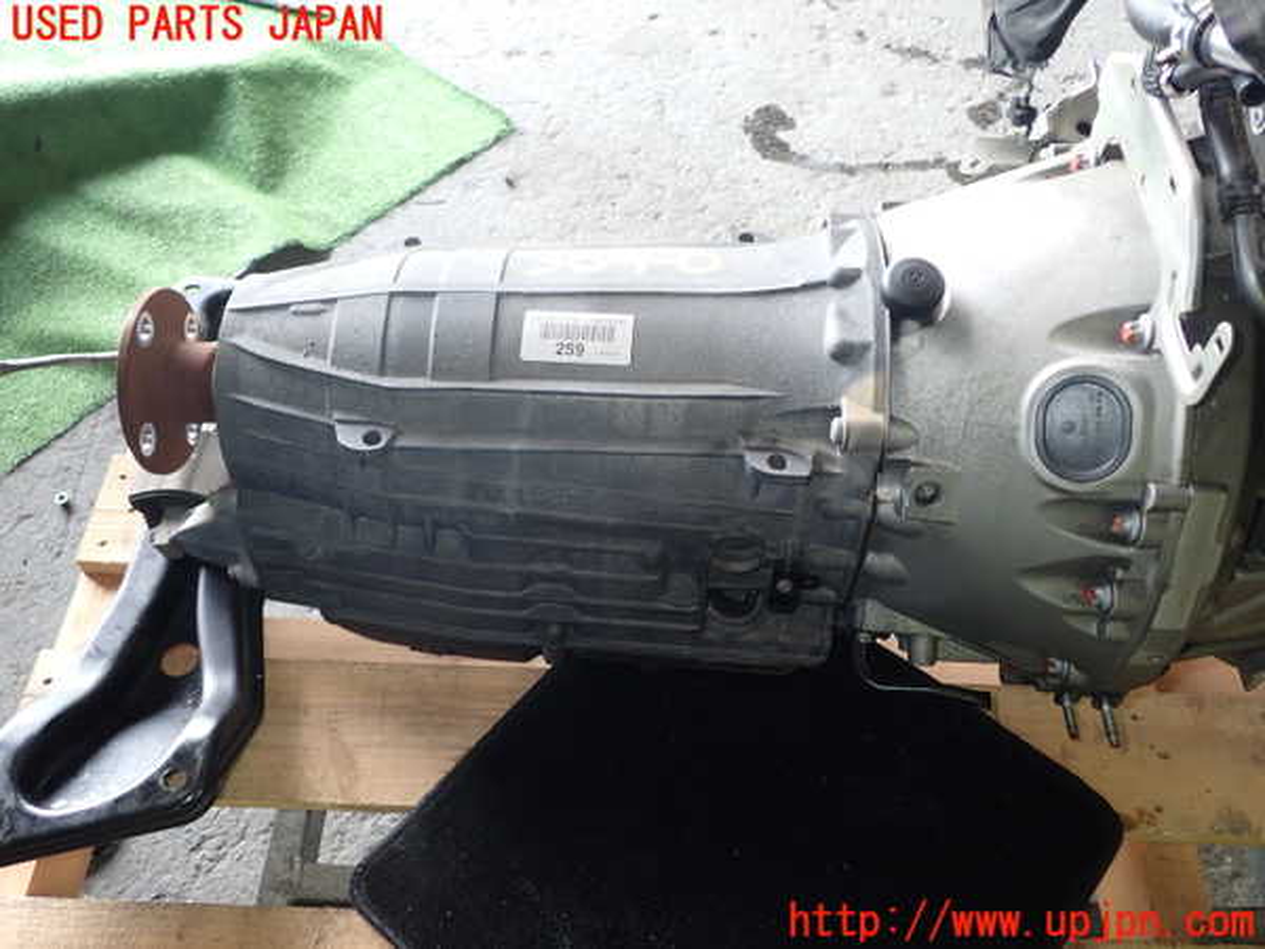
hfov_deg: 60.0
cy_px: 474
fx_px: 1096
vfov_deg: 46.8
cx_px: 632
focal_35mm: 30
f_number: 2.3
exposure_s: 1/30
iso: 200
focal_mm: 5.4
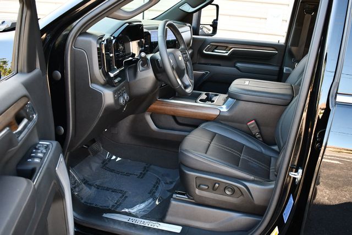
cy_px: 118
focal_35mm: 36
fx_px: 352
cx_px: 176
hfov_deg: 53.1
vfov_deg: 36.9
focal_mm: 18
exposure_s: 1/200
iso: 800
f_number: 3.5
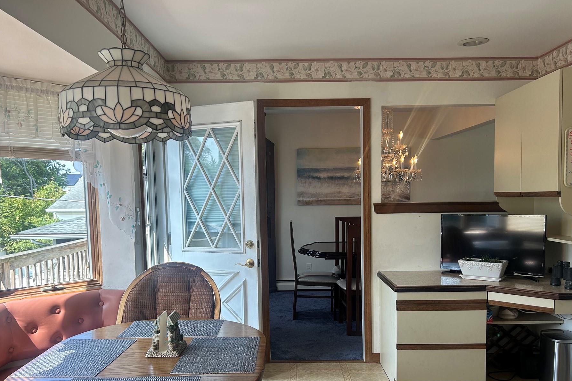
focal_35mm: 31
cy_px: 234
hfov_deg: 60.3
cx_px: 279
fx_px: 493
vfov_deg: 42.1
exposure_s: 1/268
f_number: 1.5
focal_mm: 5.7
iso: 40
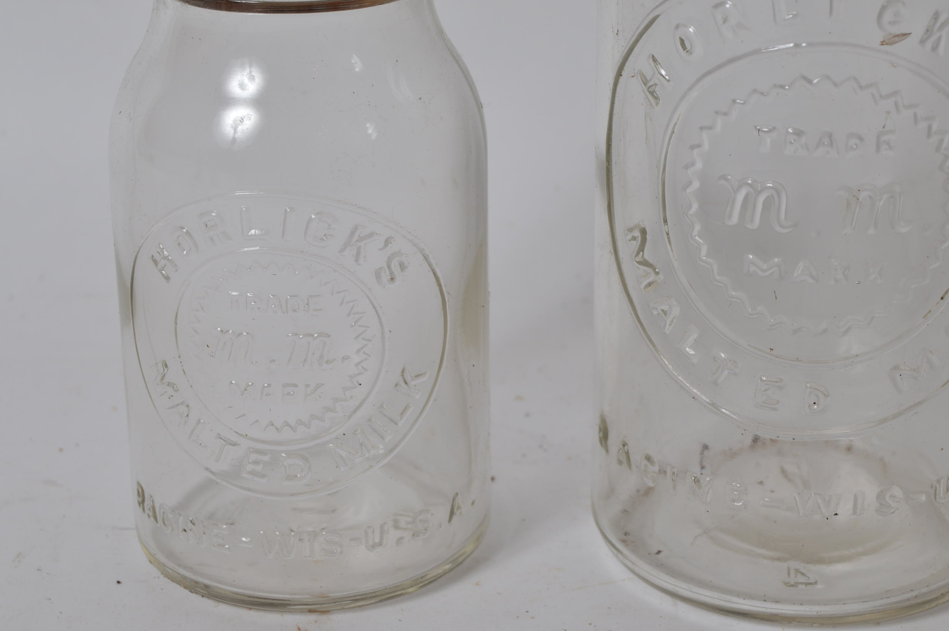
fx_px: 2212
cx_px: 559
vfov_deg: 16.2
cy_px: 255
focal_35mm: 84
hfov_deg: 24.2
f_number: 9
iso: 100
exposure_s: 1/80
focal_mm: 46
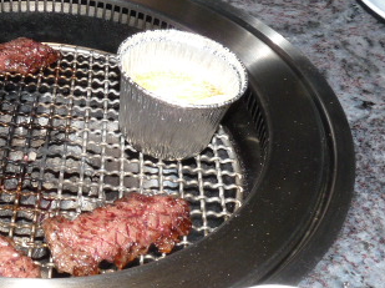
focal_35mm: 56
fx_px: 622
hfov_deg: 32.5
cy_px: 151
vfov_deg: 26.0
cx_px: 31
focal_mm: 4.8
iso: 160
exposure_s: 1/50
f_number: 8
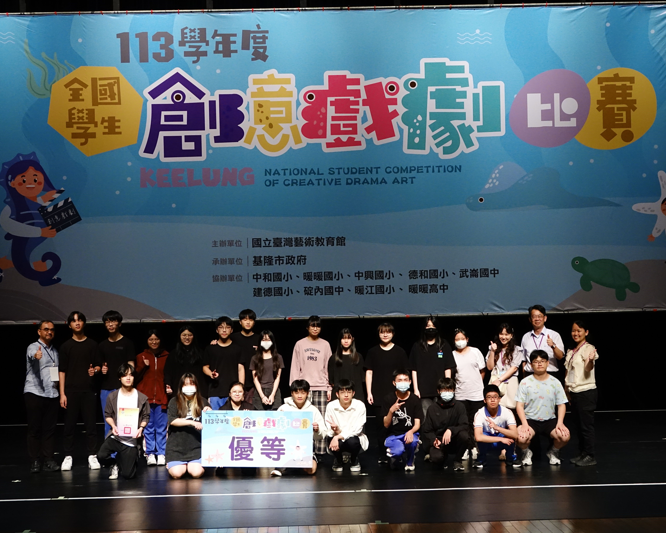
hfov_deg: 29.6
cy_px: 266
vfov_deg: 23.9
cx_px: 331
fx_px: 1262
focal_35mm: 64
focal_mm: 20.49
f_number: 3.5
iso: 1250
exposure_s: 1/400
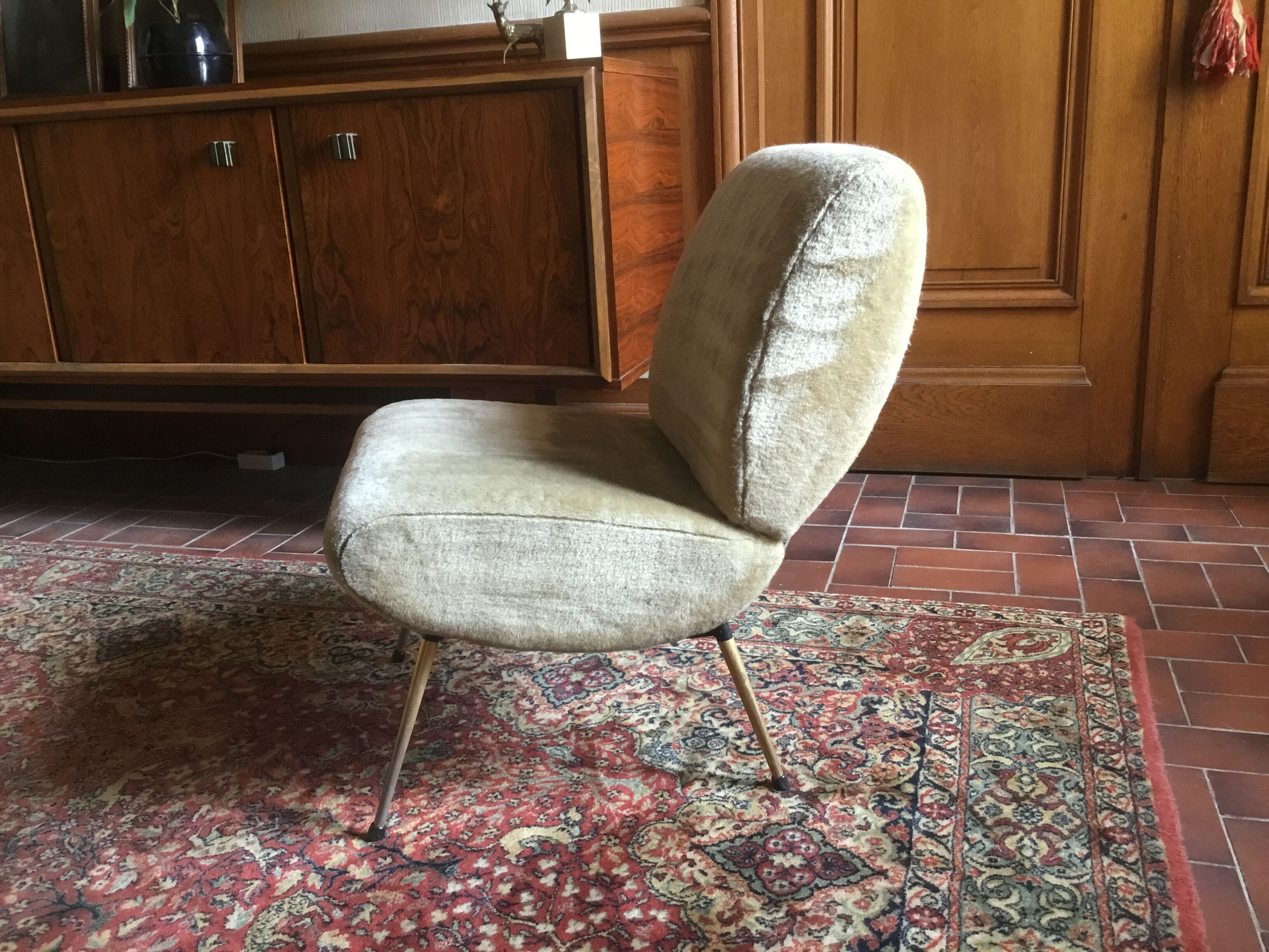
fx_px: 1136
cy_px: 476
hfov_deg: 58.4
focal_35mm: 31
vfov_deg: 45.4
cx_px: 634
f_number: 2.4
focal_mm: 3.3
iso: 160
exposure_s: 1/33
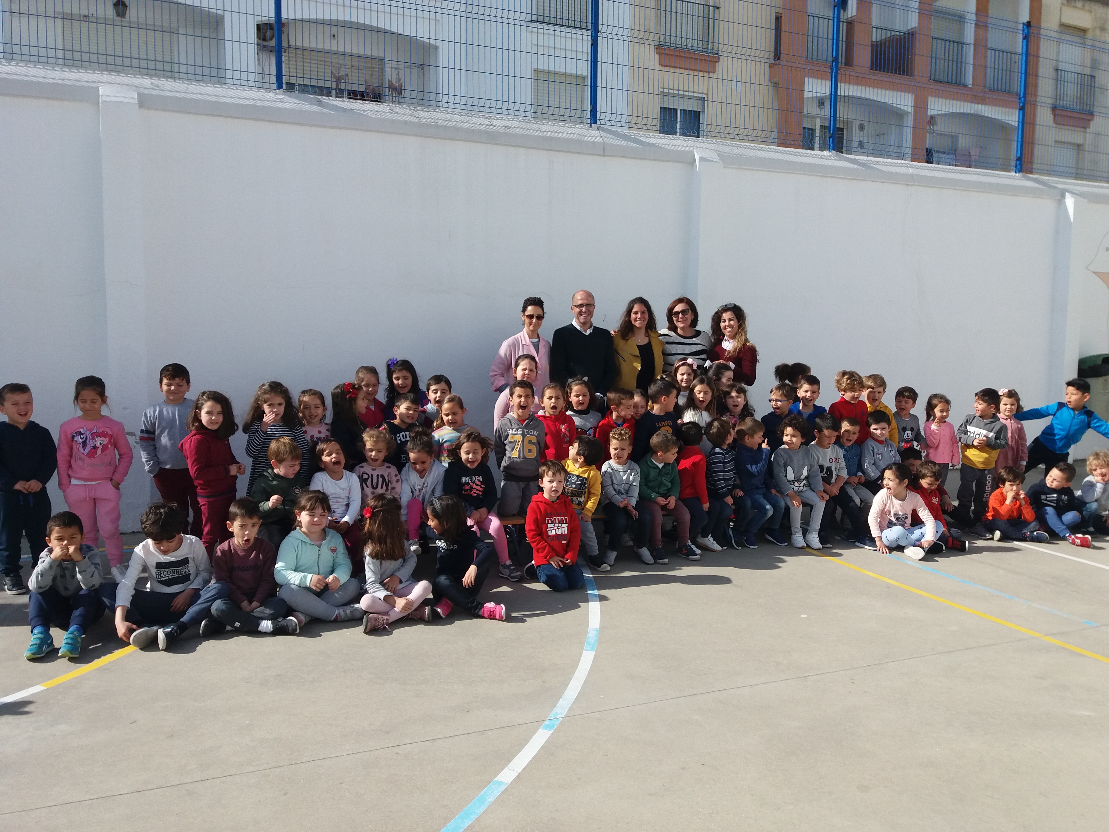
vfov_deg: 49.7
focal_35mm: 28
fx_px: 897
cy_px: 416
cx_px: 554
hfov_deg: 63.4
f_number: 1.9
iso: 64
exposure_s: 1/1703
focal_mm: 3.7
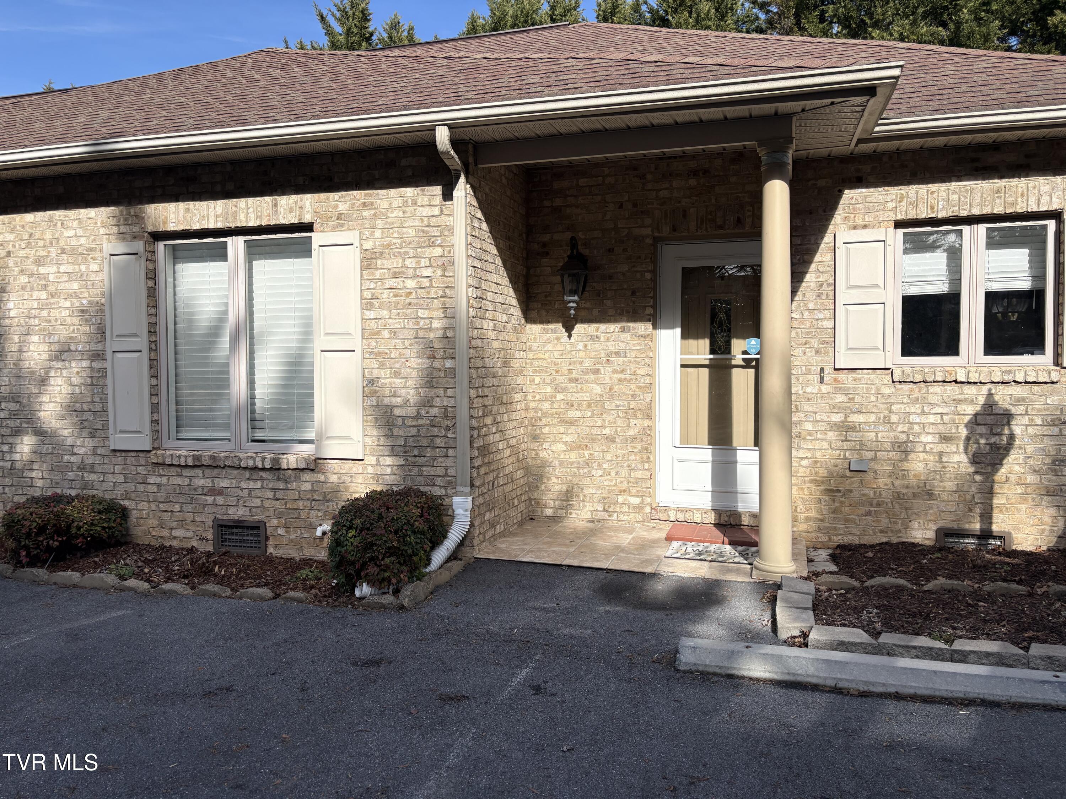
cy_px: 400
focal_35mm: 26
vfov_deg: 53.1
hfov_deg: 67.3
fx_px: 801
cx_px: 533
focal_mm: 5.96
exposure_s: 1/2747
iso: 50
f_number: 1.6
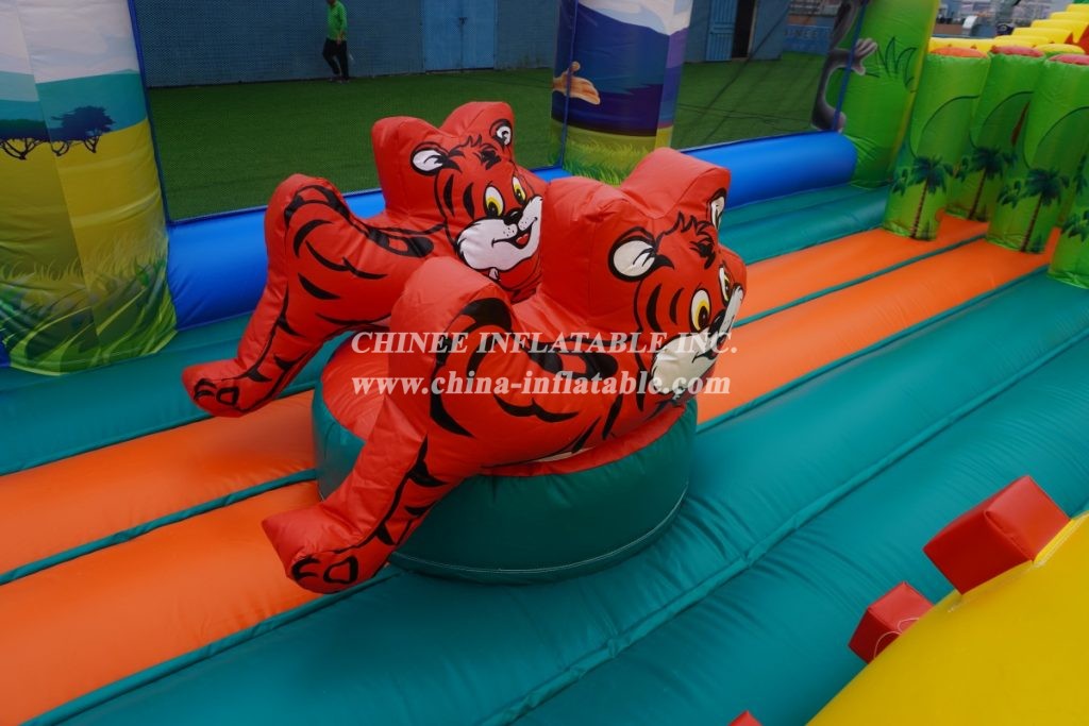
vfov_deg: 53.1
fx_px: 726
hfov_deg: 73.7
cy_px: 363
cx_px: 544
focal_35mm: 24
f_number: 5.6
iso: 100
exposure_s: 1/320
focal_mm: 16
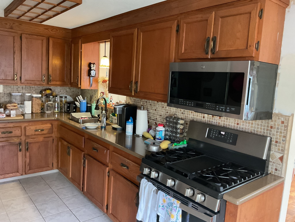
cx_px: 148
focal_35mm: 29
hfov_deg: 61.7
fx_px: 247
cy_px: 111
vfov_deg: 48.2
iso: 400
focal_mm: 3
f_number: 1.8
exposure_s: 1/30
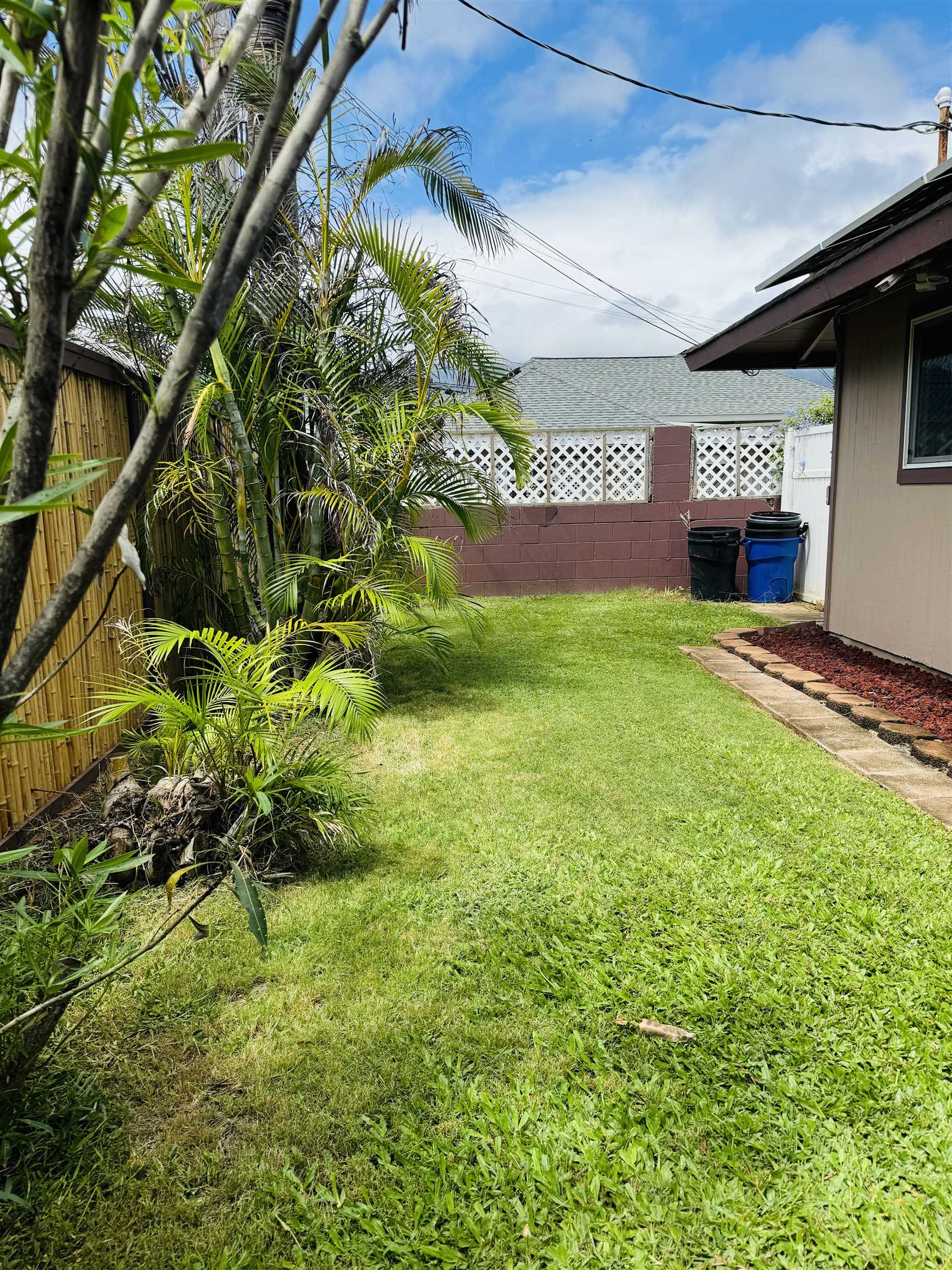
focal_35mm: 24
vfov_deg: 71.6
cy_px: 635
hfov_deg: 56.8
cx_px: 476
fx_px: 880
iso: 80
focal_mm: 6.76
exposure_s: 1/2959
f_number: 1.78
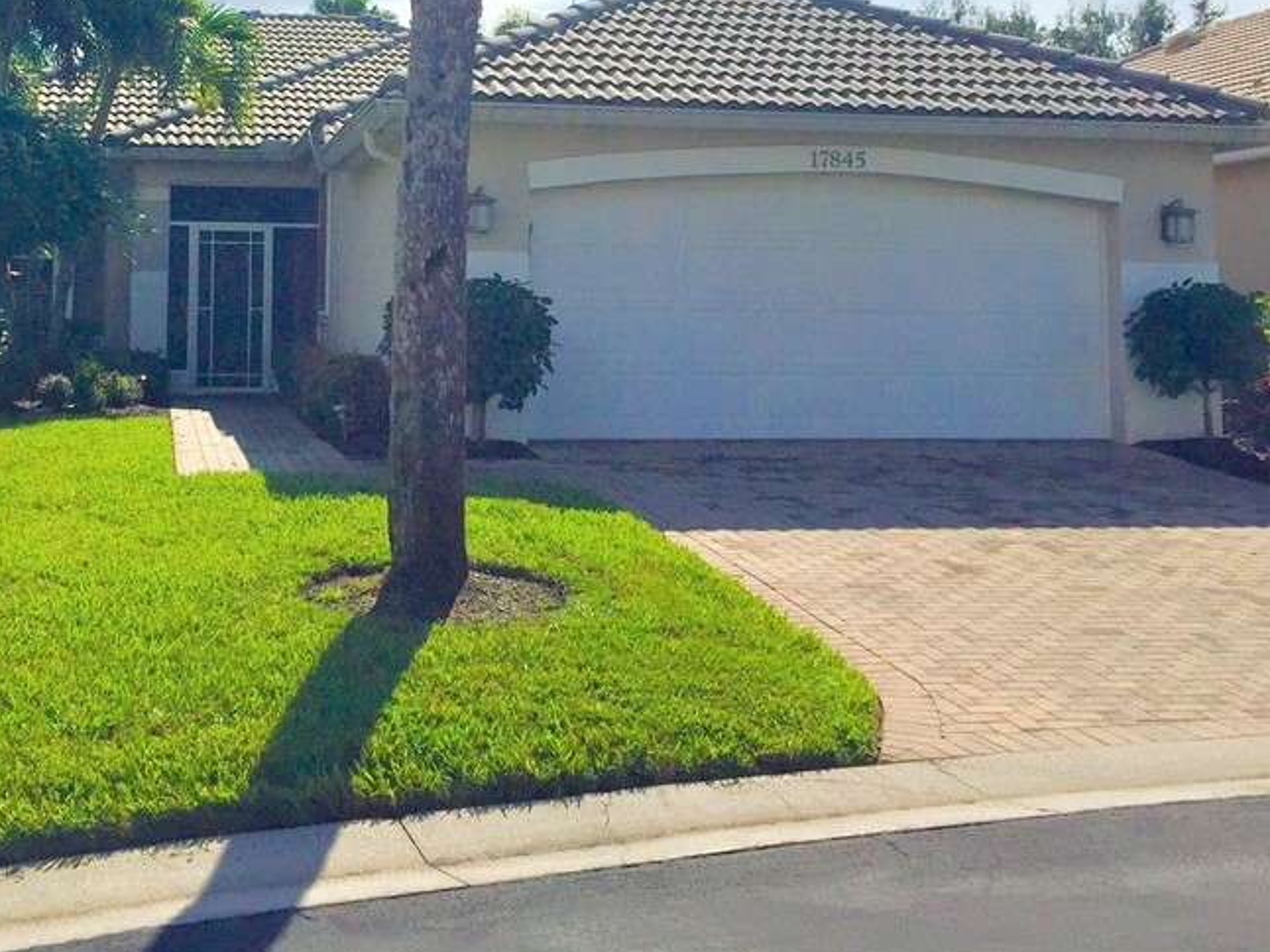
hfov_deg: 40.9
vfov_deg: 30.8
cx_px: 454
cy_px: 208
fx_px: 1687
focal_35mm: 46
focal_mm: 4.15
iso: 32
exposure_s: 1/7937
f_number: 2.2
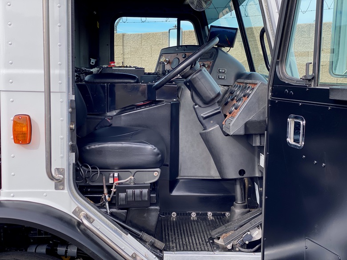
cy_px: 130
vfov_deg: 28.0
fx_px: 521
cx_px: 174
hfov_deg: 36.8
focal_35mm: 52
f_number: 2
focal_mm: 6
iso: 20
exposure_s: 1/265
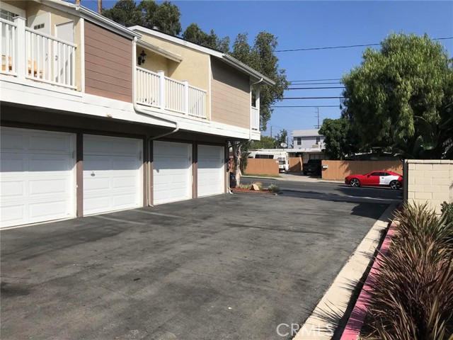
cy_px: 170
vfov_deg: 49.7
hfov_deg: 63.4
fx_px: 366
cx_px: 226
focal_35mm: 28
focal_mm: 3.99
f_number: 1.8
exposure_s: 1/4167
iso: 20
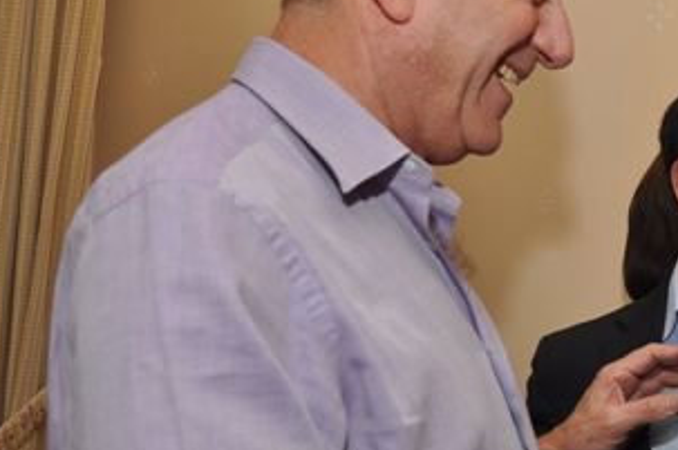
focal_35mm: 57
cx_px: 647
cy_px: 261
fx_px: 1072
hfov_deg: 32.8
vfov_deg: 23.7
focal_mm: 18
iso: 400
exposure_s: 1/60
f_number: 5
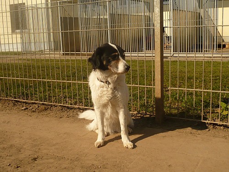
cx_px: 114
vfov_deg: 32.9
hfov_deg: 42.9
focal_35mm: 44
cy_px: 86
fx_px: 291
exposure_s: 1/320
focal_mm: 5.8
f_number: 8
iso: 100
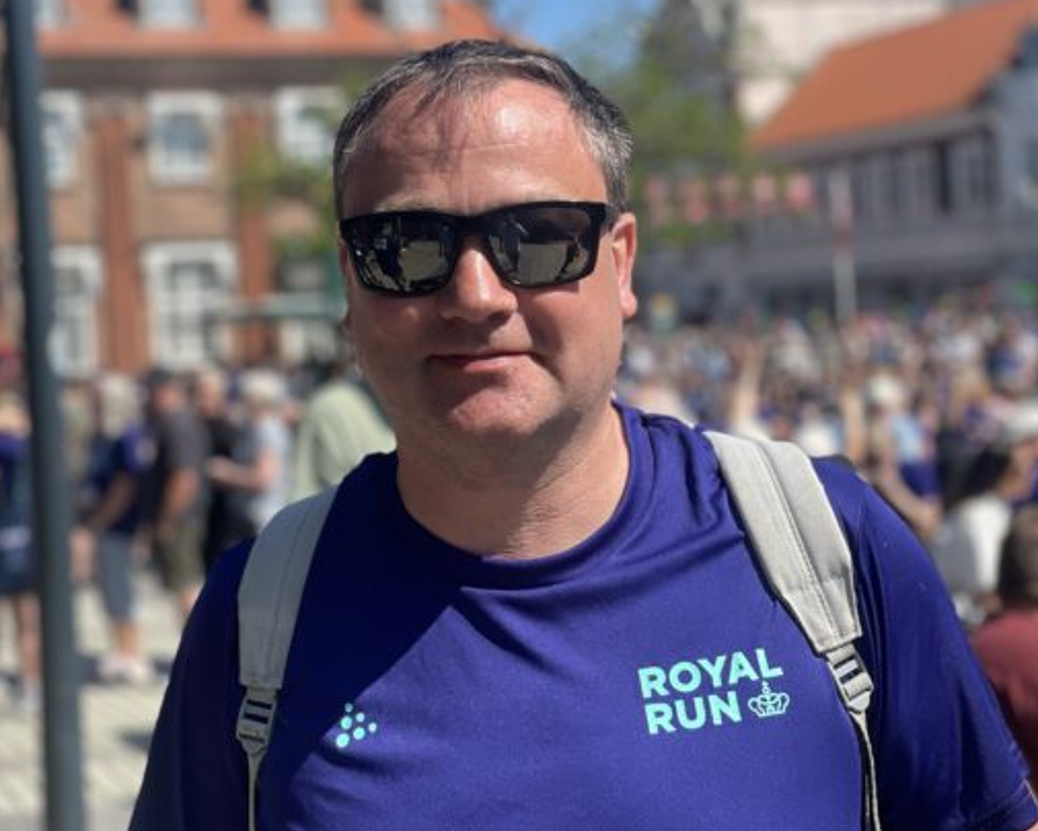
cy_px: 360
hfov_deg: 27.1
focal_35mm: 70
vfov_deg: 21.8
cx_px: 430
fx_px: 2150
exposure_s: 1/1370
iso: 32
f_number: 2
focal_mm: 6
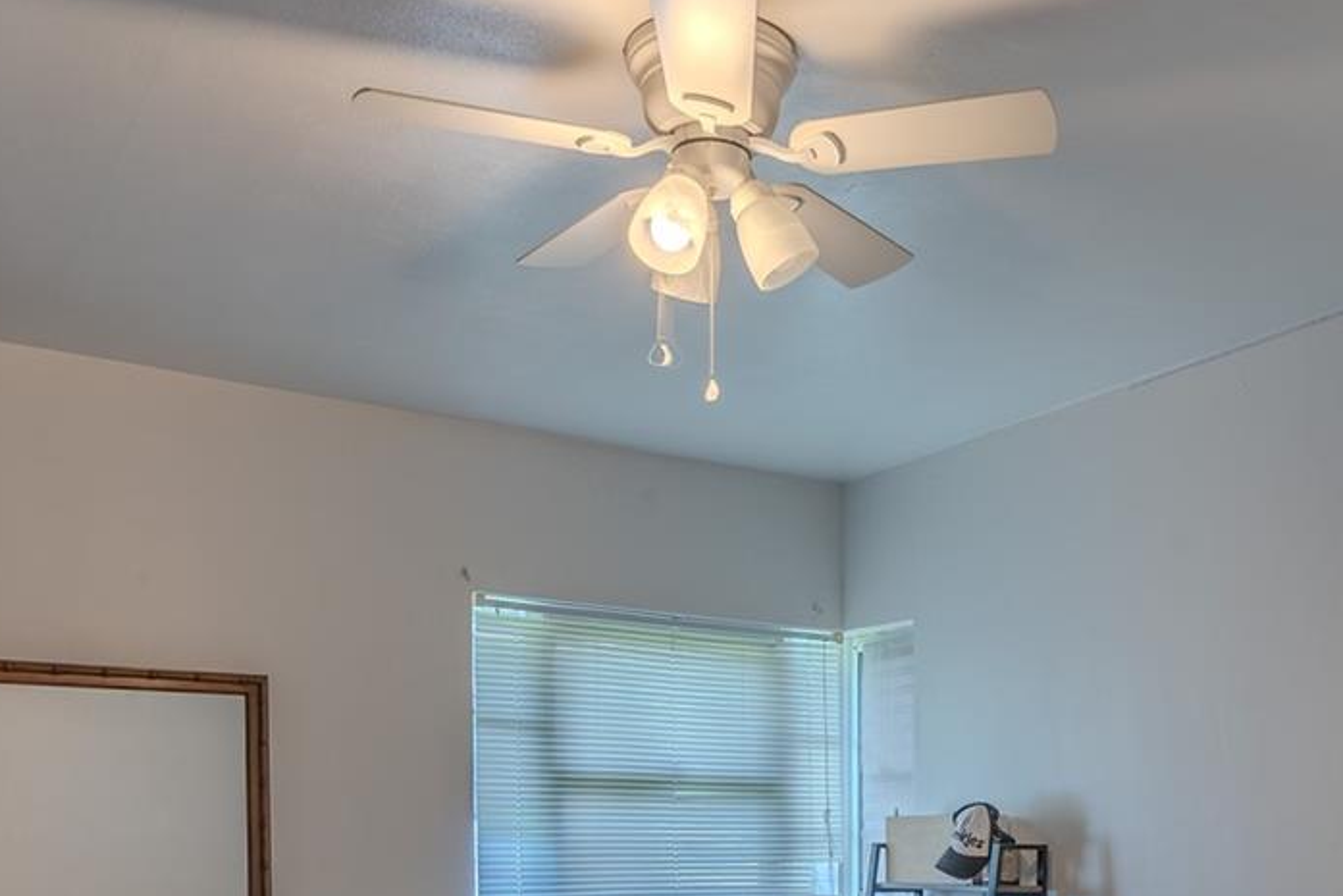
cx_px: 834
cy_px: 898
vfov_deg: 31.6
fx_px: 1455
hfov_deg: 49.1
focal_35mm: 39
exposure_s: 1/40
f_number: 8
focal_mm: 17
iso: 100
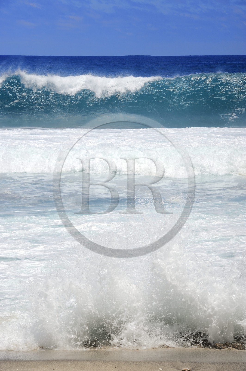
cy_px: 186
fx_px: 1745
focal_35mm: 170
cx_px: 123
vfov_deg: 12.1
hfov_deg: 8.1
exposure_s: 1/400
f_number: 16
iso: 200
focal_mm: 170
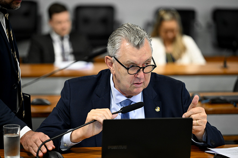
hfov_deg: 14.7
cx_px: 119
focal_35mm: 140
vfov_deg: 9.8
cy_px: 79
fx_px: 924
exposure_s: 1/125
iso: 2000
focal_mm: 140
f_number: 2.8
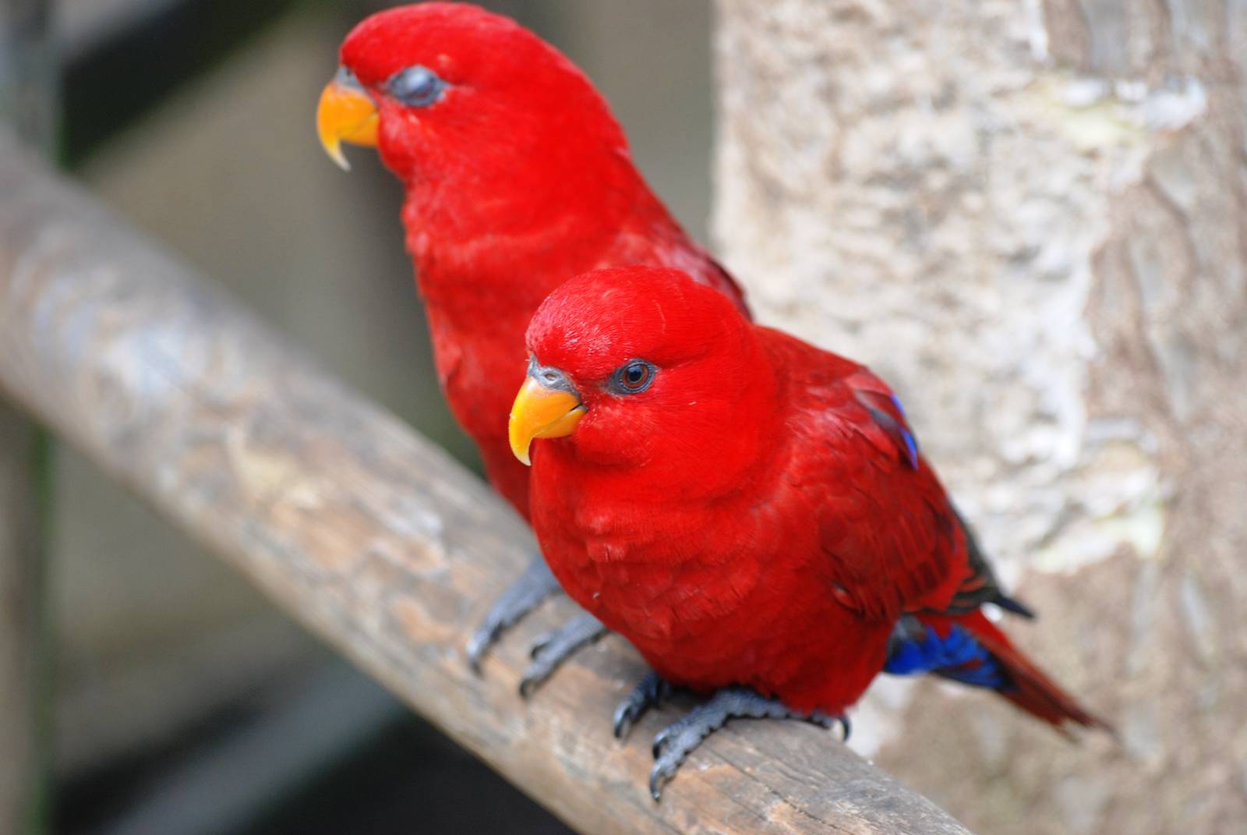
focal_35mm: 292
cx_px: 624
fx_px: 10144
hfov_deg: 7.0
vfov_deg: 4.7
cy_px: 418
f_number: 5
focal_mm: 195
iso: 400
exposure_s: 1/125
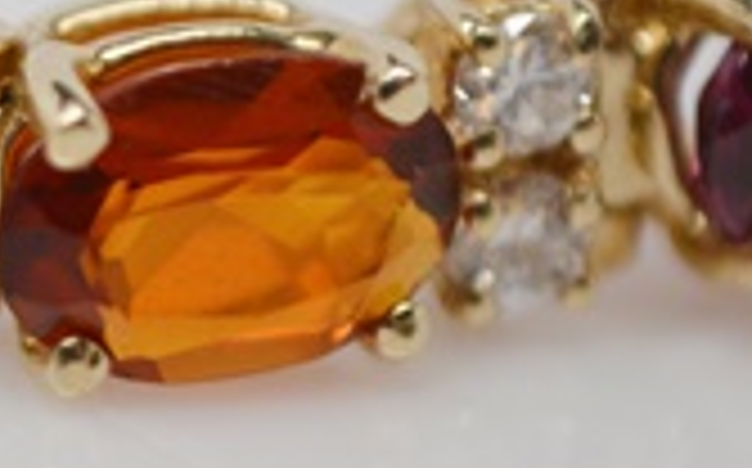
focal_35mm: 303
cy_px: 212
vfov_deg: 4.3
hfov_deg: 6.9
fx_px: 6200
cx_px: -140
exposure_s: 1/80
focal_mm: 55
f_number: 5.6
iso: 400
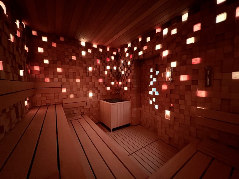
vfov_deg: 89.9
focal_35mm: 13
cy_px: 90
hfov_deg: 106.2
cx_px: 120
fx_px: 90
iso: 1600
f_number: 1.8
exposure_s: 1/33
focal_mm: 1.57
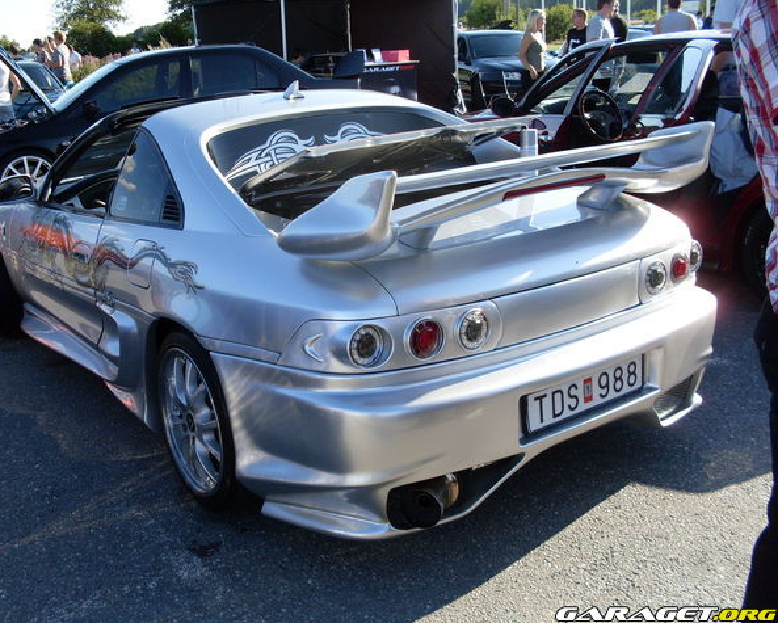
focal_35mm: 40
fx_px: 921
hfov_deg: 45.7
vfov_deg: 37.4
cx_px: 361
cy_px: 312
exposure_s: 1/500
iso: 80
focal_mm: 6.3
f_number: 2.8
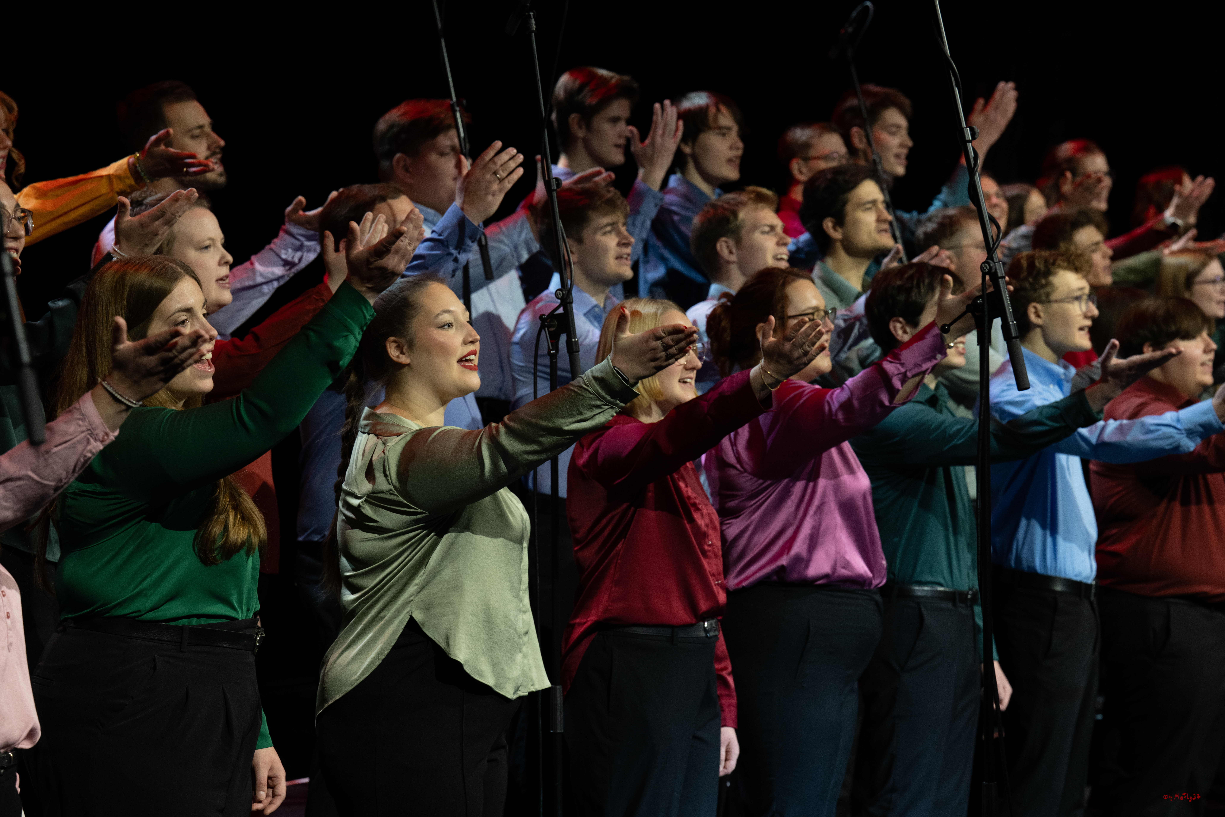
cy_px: 408
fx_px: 3743
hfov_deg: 18.6
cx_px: 612
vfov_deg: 12.5
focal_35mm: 110
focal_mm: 110
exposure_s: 1/160
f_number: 5.6
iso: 1000
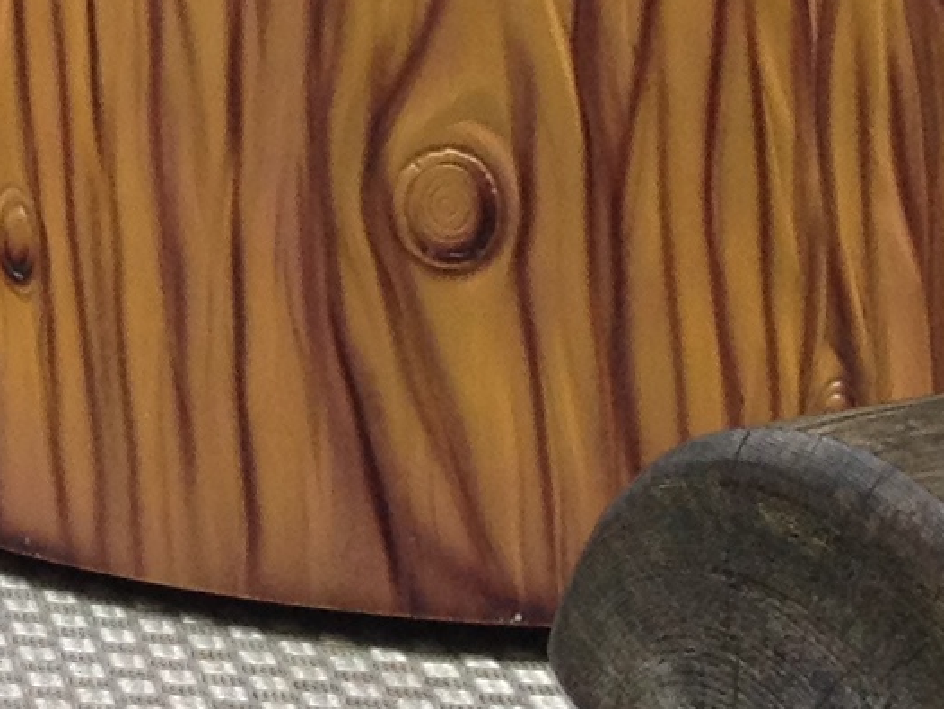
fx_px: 5920
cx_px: -1360
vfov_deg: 6.6
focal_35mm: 217
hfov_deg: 8.3
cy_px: -867
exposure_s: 1/235
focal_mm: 4.28
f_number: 2.4
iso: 50
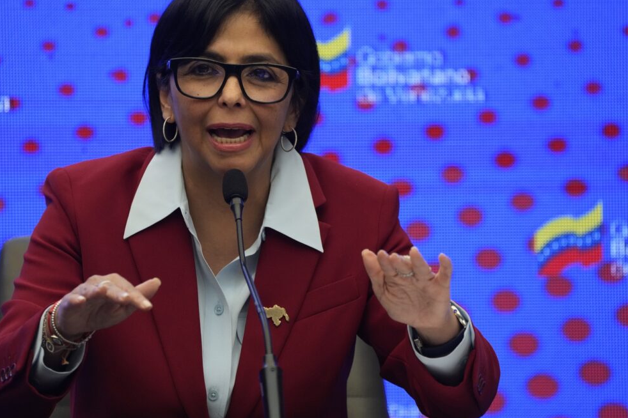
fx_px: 6679
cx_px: 288
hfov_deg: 5.4
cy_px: 205
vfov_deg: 3.6
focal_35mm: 383
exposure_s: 1/320
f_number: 5.6
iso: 3200
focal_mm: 352
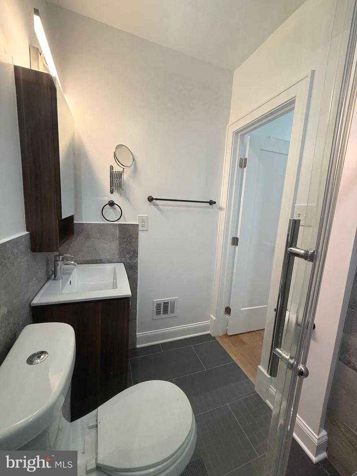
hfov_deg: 85.7
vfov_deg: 102.1
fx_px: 193
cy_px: 238
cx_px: 178
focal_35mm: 14
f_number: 2.2
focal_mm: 2.22
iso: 320
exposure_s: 1/120
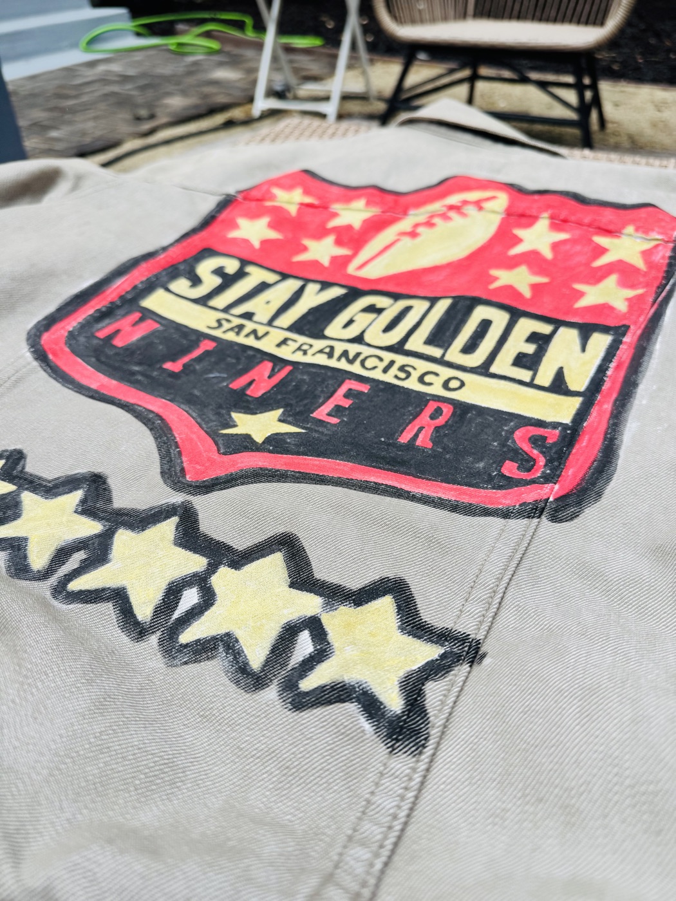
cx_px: 338
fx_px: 625
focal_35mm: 24
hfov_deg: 56.8
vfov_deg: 71.6
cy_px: 450
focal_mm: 6.76
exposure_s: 1/1366
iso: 80
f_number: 1.78
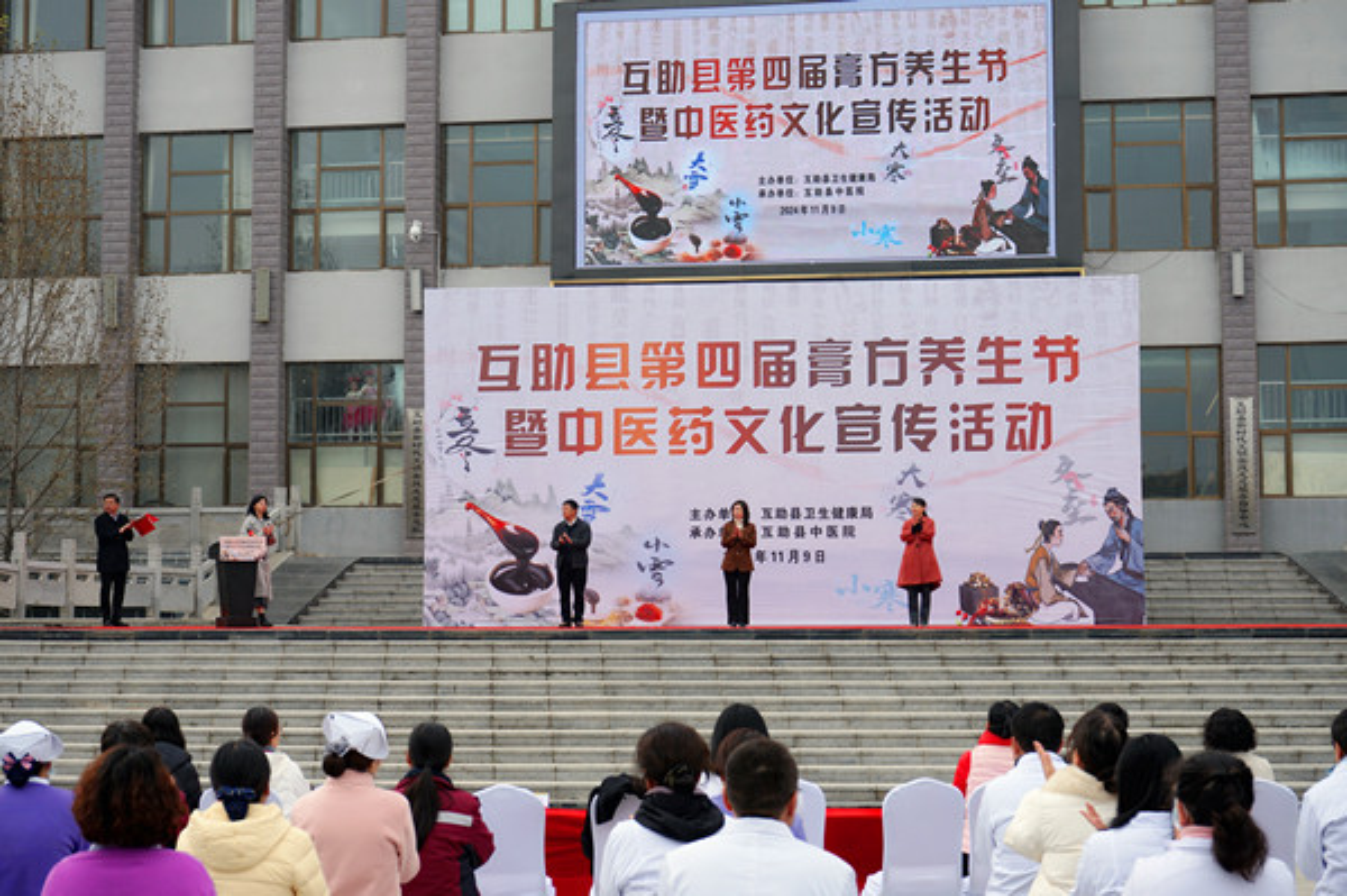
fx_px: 2280
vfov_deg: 22.2
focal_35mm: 61
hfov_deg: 32.9
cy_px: 448
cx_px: 674
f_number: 8
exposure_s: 1/200
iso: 100
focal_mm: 61
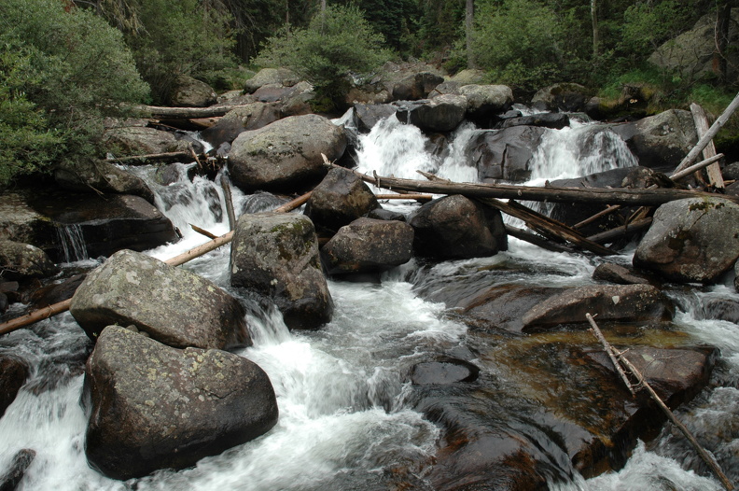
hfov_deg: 67.4
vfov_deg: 47.8
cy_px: 246
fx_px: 554
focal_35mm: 27
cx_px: 370
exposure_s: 1/40
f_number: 13
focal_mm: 18
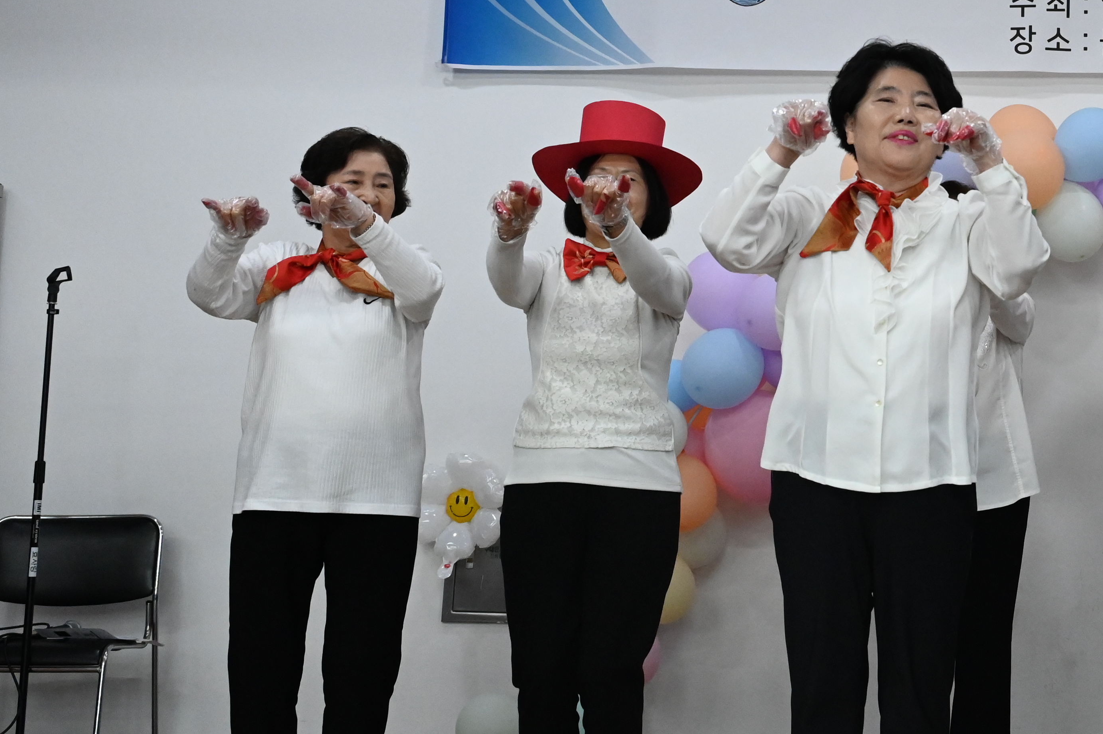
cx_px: 1171
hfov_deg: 24.2
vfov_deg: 17.1
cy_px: 136
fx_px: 2419
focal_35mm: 79
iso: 5000
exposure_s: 1/500
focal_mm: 36
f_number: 5.6
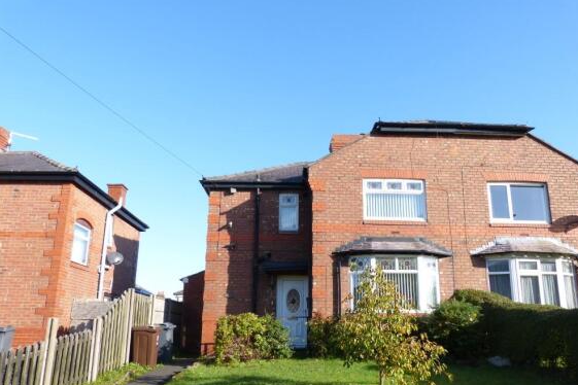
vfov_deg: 47.8
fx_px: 433
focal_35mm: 27
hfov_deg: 67.4
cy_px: 219
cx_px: 299
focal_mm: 4.5
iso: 100
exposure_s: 1/400
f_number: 3.5
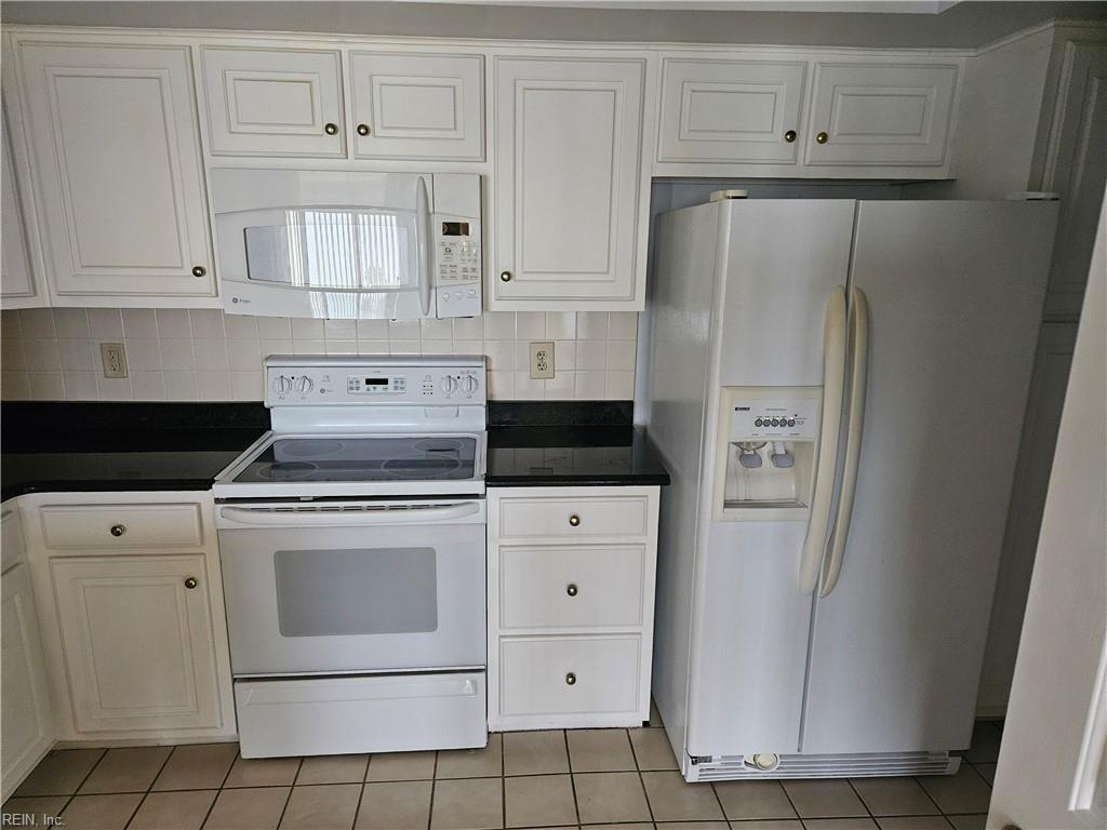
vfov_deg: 58.9
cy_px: 415
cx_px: 554
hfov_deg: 73.9
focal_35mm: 23
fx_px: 736
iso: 800
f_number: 1.8
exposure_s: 1/120
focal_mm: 5.4
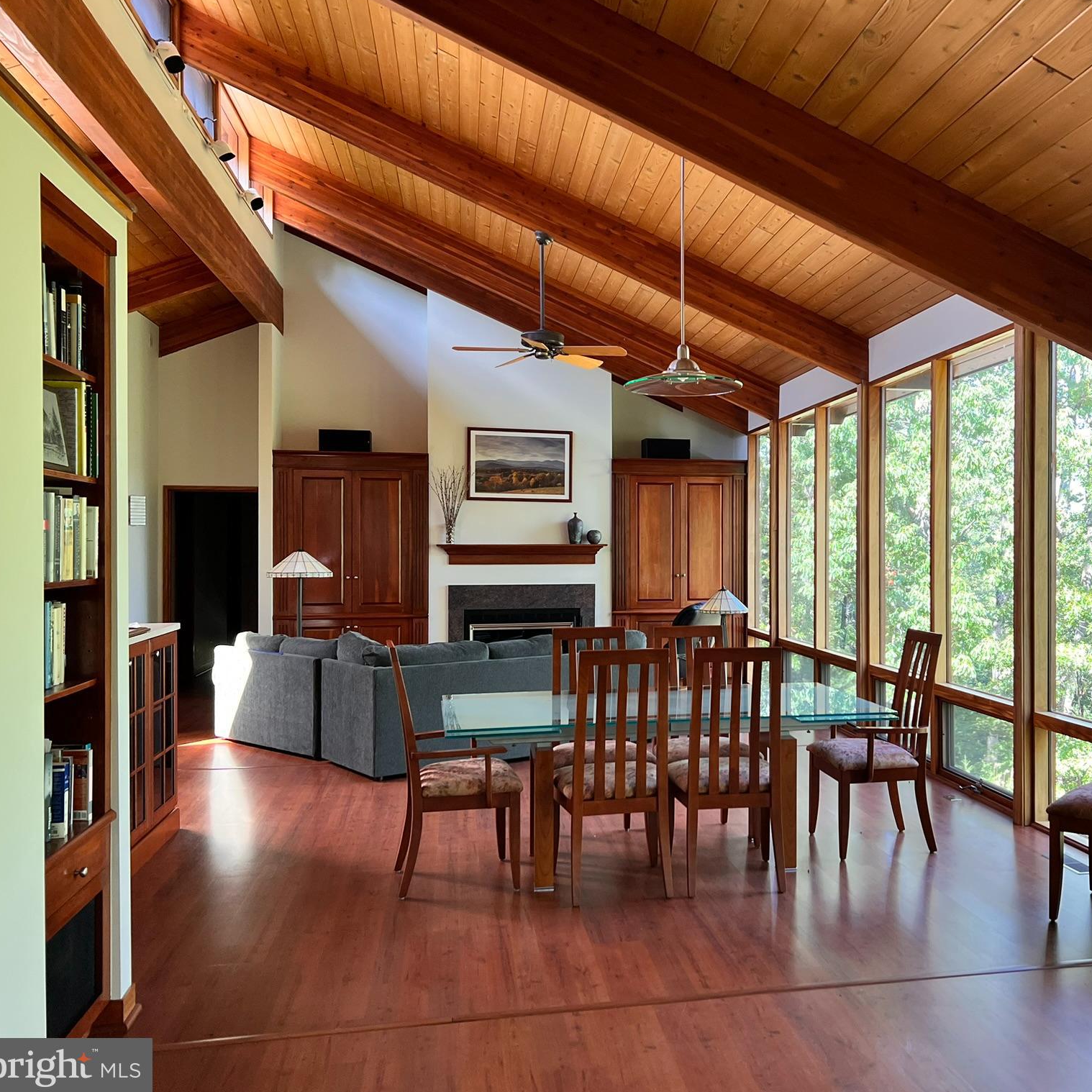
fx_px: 1106
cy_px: 545
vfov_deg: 52.5
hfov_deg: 51.7
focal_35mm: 31
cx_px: 709
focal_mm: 5.7
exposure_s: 1/111
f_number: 1.5
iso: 125
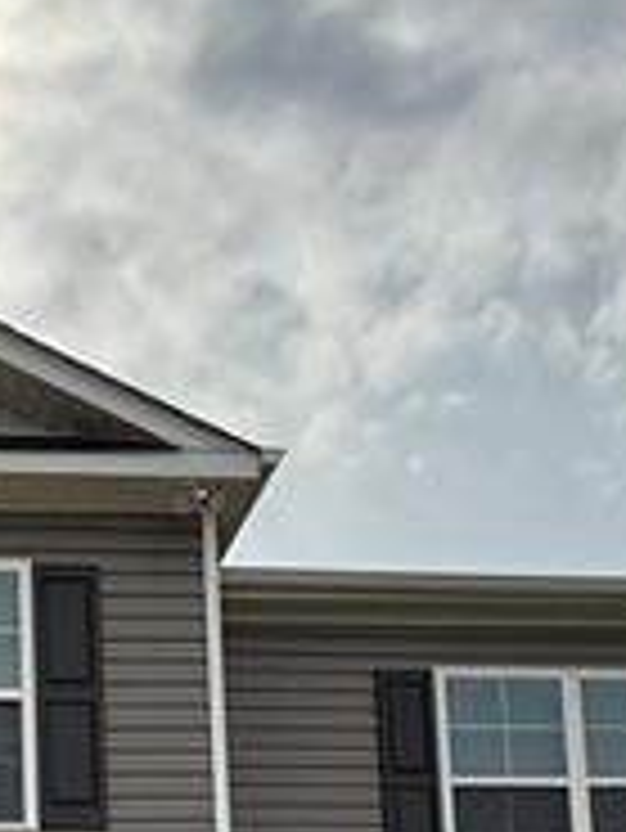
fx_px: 1397
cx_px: -99
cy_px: 1097
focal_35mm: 58
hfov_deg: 23.4
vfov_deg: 27.4
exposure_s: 1/2976
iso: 80
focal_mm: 2.22
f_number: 2.2
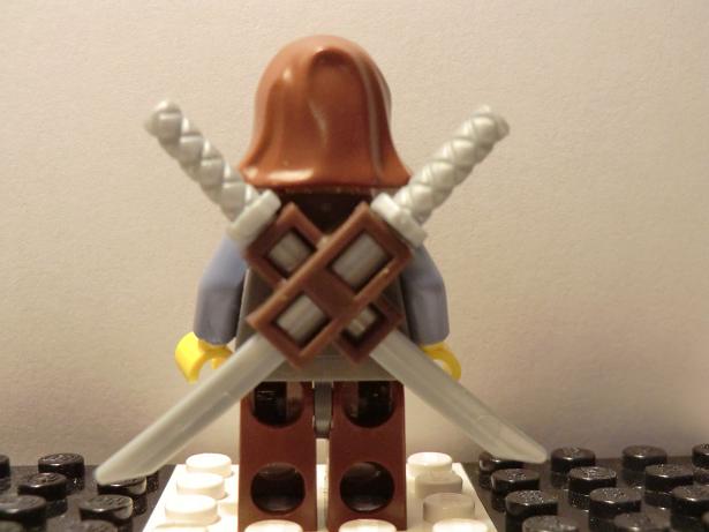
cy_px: 266
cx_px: 354
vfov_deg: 30.9
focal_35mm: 47
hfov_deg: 40.4
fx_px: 962
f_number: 4
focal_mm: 8.4
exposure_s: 1/60
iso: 400
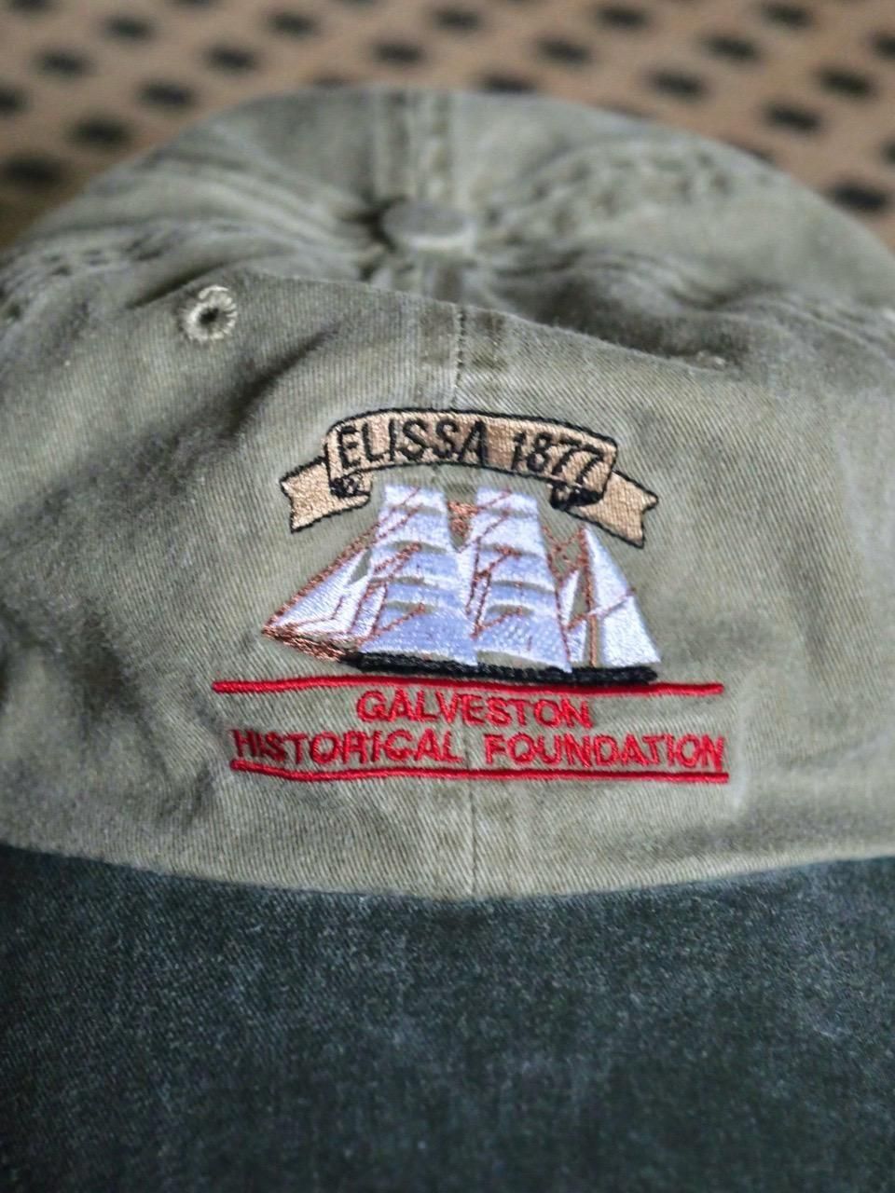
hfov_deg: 14.8
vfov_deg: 19.6
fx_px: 3447
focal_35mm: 100
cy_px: 596
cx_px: 448
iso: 3200
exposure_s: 1/30
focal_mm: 50
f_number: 3.9
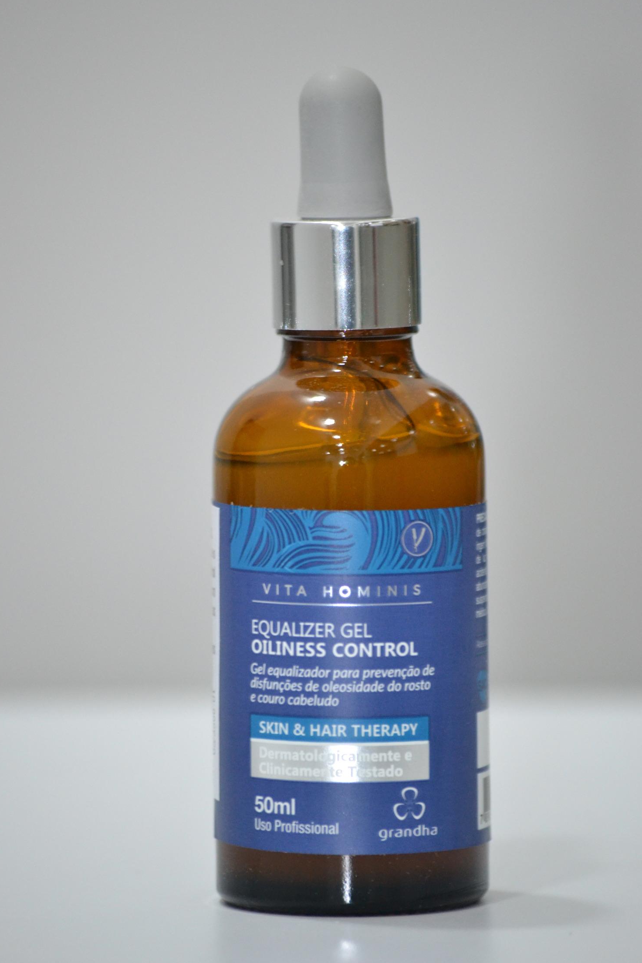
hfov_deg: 5.0
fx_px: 7316
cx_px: 316
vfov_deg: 7.5
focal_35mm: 274
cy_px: 463
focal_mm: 175
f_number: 5.3
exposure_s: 1/80
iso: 1600
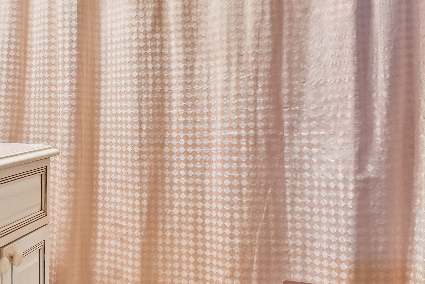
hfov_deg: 38.6
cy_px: 124
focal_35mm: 45
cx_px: -1
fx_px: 531
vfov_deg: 29.8
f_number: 8
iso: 400
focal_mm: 16
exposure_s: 1/1.25
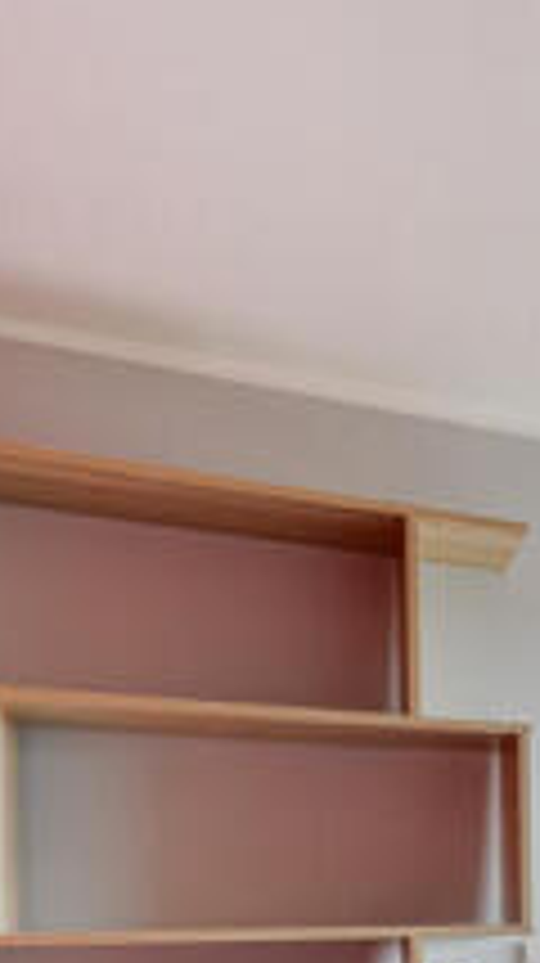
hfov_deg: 18.4
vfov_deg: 39.9
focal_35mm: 45
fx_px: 1148
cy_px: 965
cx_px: 1060
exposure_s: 1/40
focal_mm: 14
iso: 320
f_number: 7.1
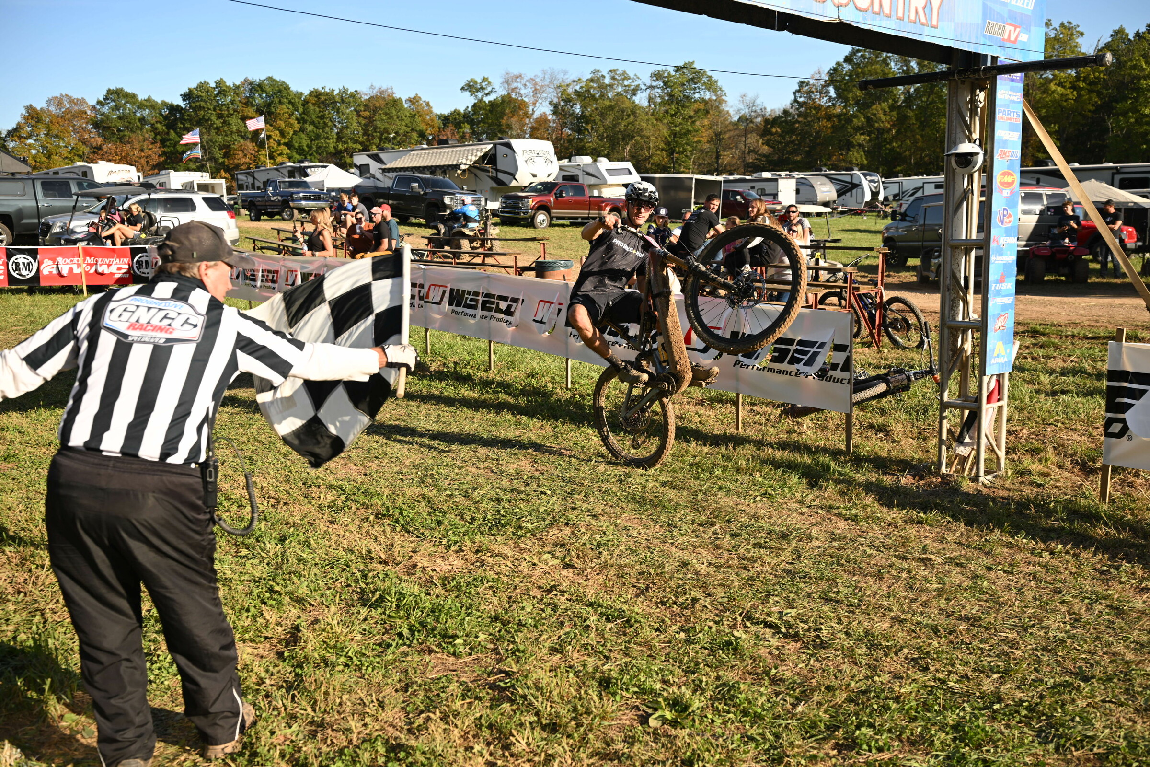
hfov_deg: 59.5
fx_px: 1006
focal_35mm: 32
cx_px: 575
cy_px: 384
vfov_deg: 41.7
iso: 125
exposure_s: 1/800
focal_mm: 31.5
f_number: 4
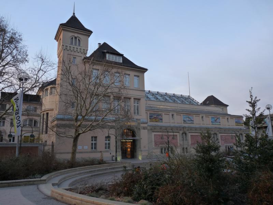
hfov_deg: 65.3
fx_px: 213
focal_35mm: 27
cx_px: 136
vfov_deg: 51.4
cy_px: 102
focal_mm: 4.8
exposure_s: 1/80
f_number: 2.8
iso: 160
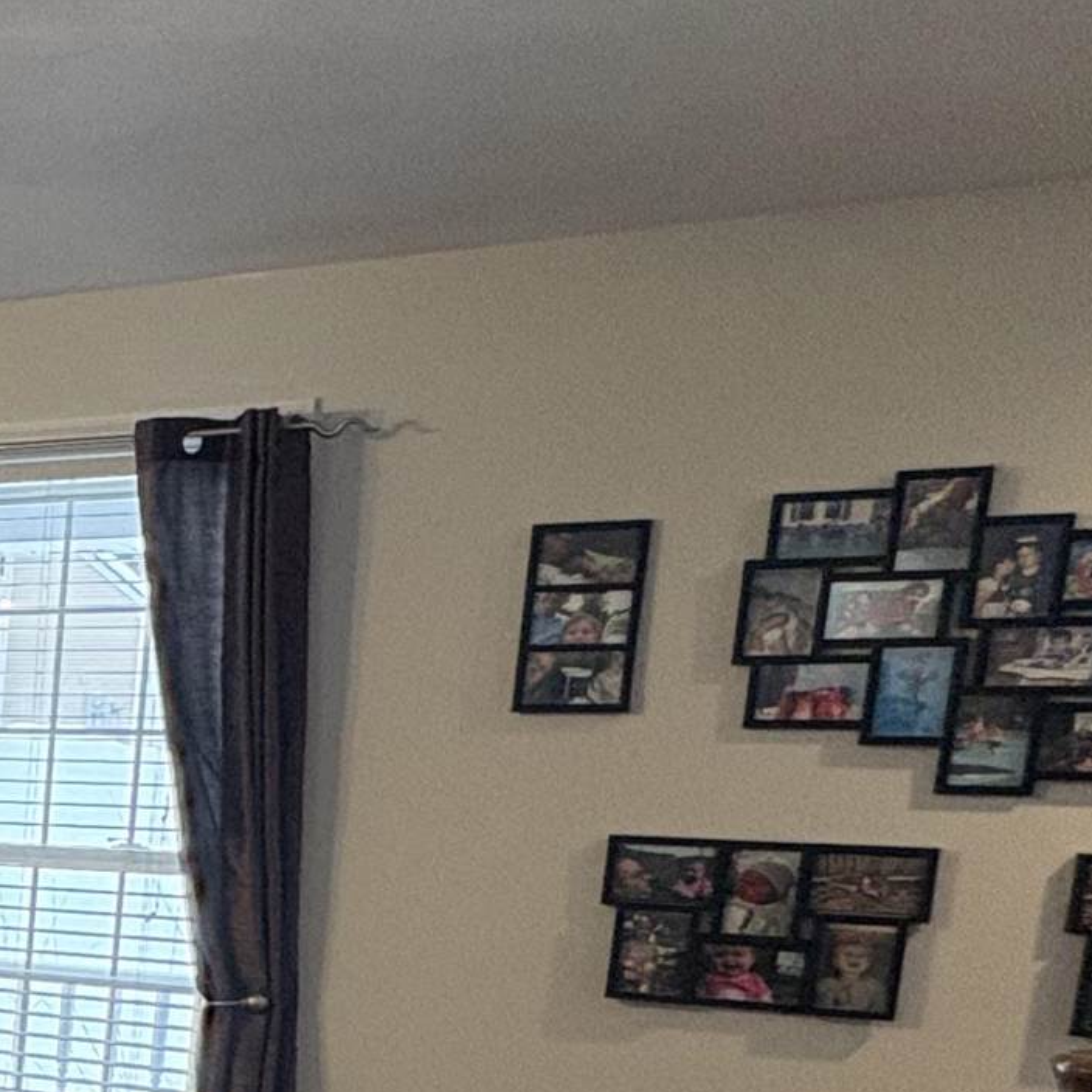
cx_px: -634
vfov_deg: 29.9
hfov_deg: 23.6
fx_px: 1927
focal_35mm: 54
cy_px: 1039
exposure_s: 1/120
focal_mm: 2.22
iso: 320
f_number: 2.2
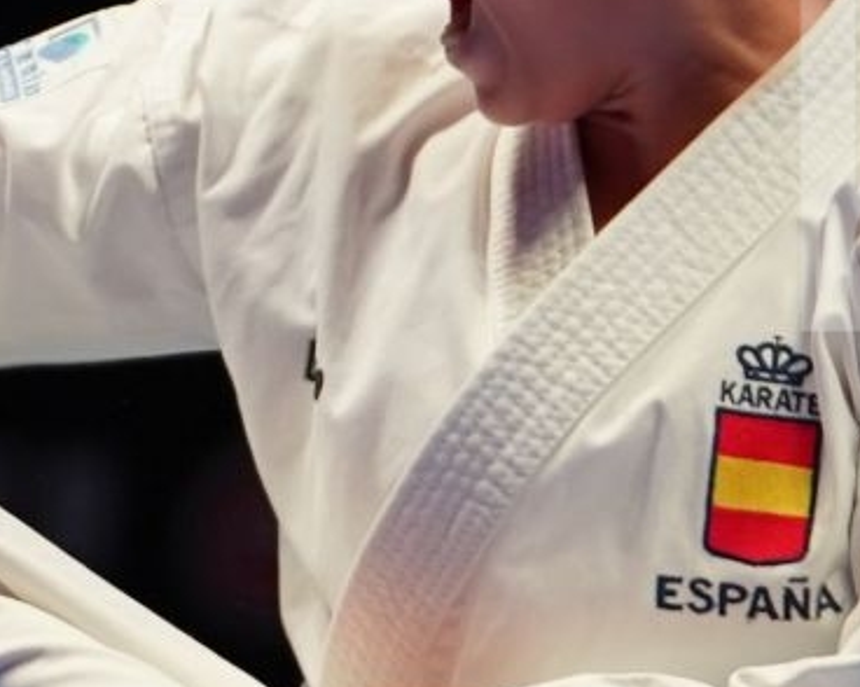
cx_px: 227
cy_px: 119
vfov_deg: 1.1
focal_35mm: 1363
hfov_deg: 1.4
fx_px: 34674
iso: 640
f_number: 2.8
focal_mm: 198
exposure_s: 1/500
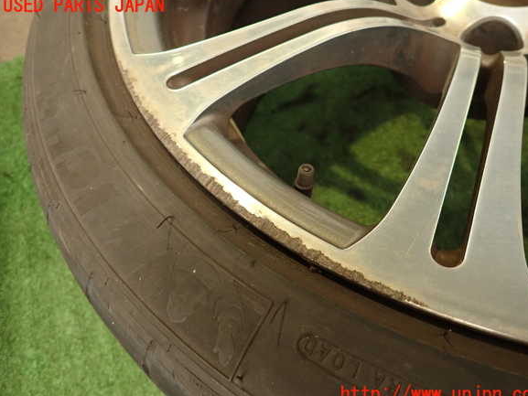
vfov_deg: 53.1
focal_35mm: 26
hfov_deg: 67.3
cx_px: 273
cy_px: 200
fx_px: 397
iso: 200
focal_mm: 4.5
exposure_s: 1/30
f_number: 2
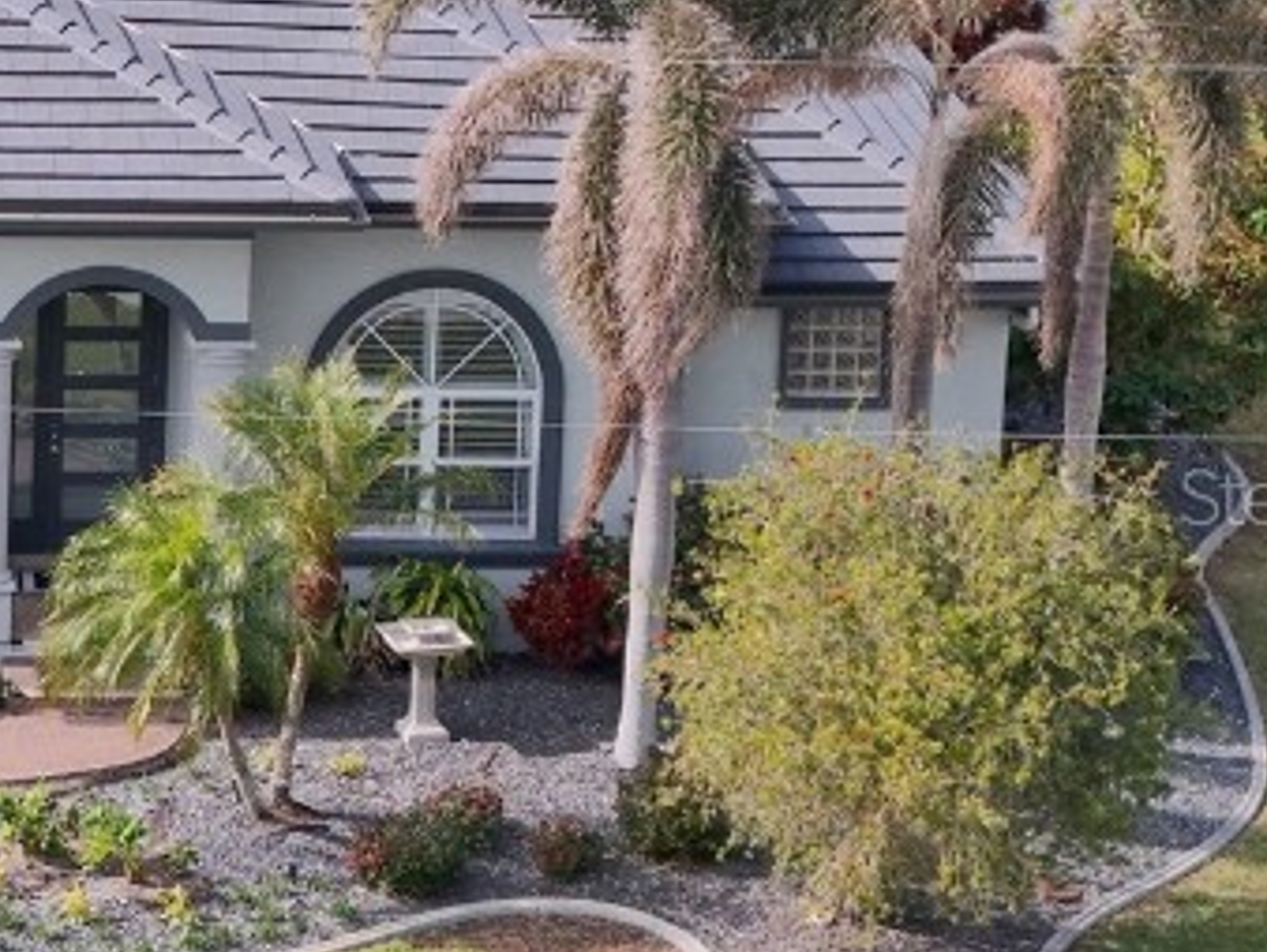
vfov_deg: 7.0
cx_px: -386
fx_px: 7765
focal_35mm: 212
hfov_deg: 9.2
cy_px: 495
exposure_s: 1/160
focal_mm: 19.35
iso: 120
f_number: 2.8
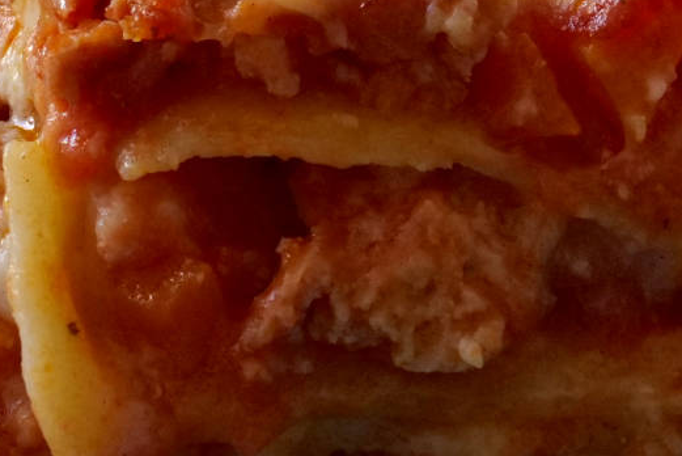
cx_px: 600
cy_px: 152
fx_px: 4189
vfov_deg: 6.2
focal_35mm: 221
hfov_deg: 9.3
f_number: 20
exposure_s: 1/60
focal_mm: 60
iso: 6400
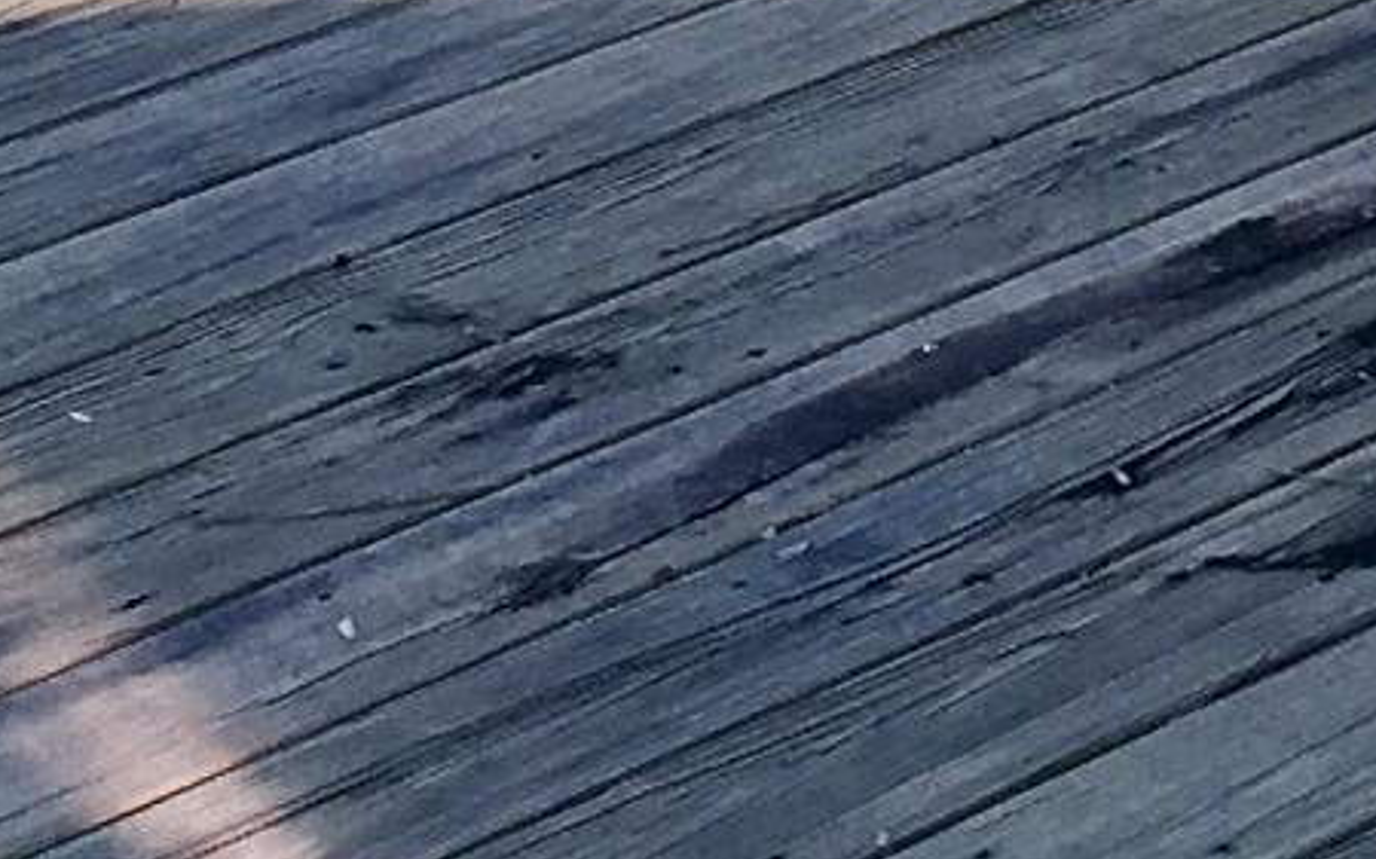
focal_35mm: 205
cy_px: -1204
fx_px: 7686
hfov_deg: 10.2
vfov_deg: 6.1
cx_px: 706
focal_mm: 4.15
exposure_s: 1/120
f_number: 2.2
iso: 25
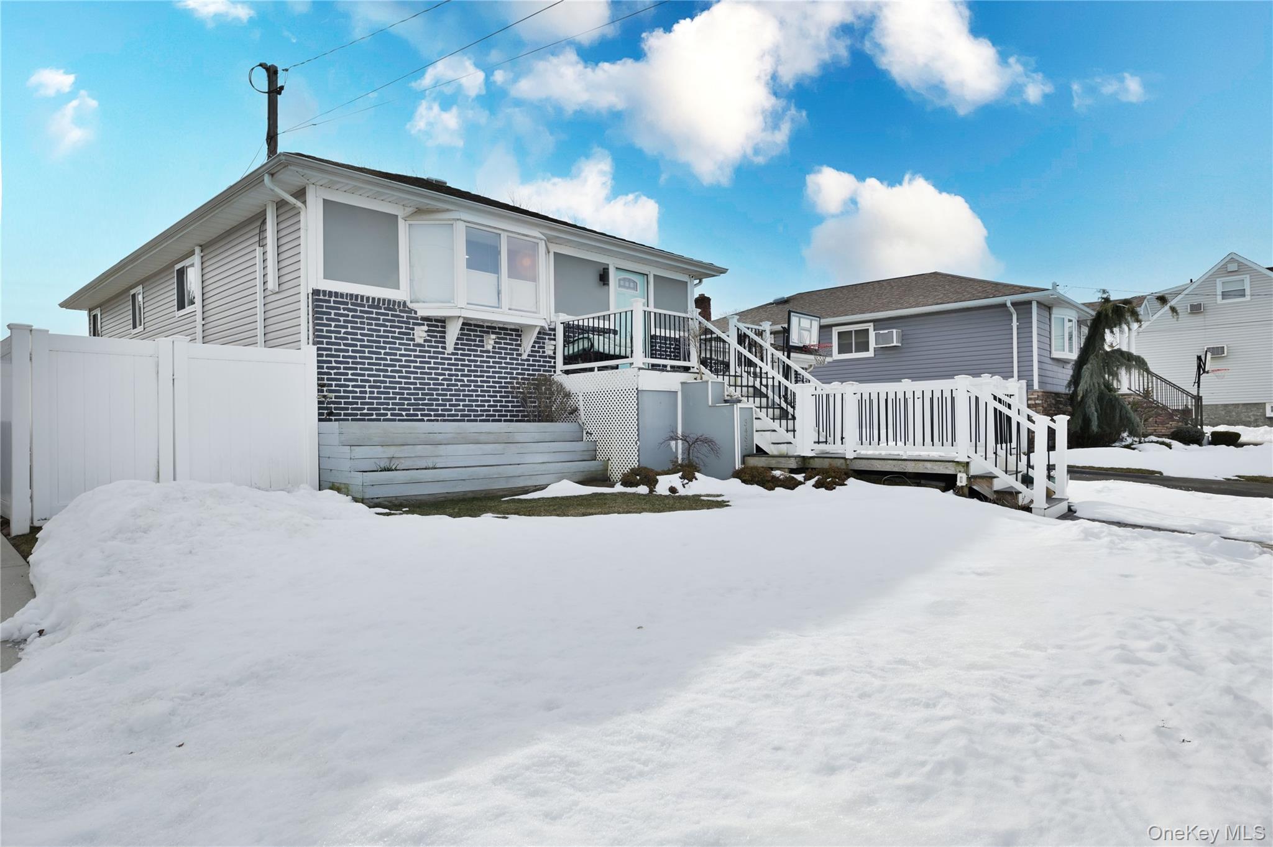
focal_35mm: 20
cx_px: 636
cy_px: 424
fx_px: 707
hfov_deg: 84.0
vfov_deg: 61.8
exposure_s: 1/250
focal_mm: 20
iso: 250
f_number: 10
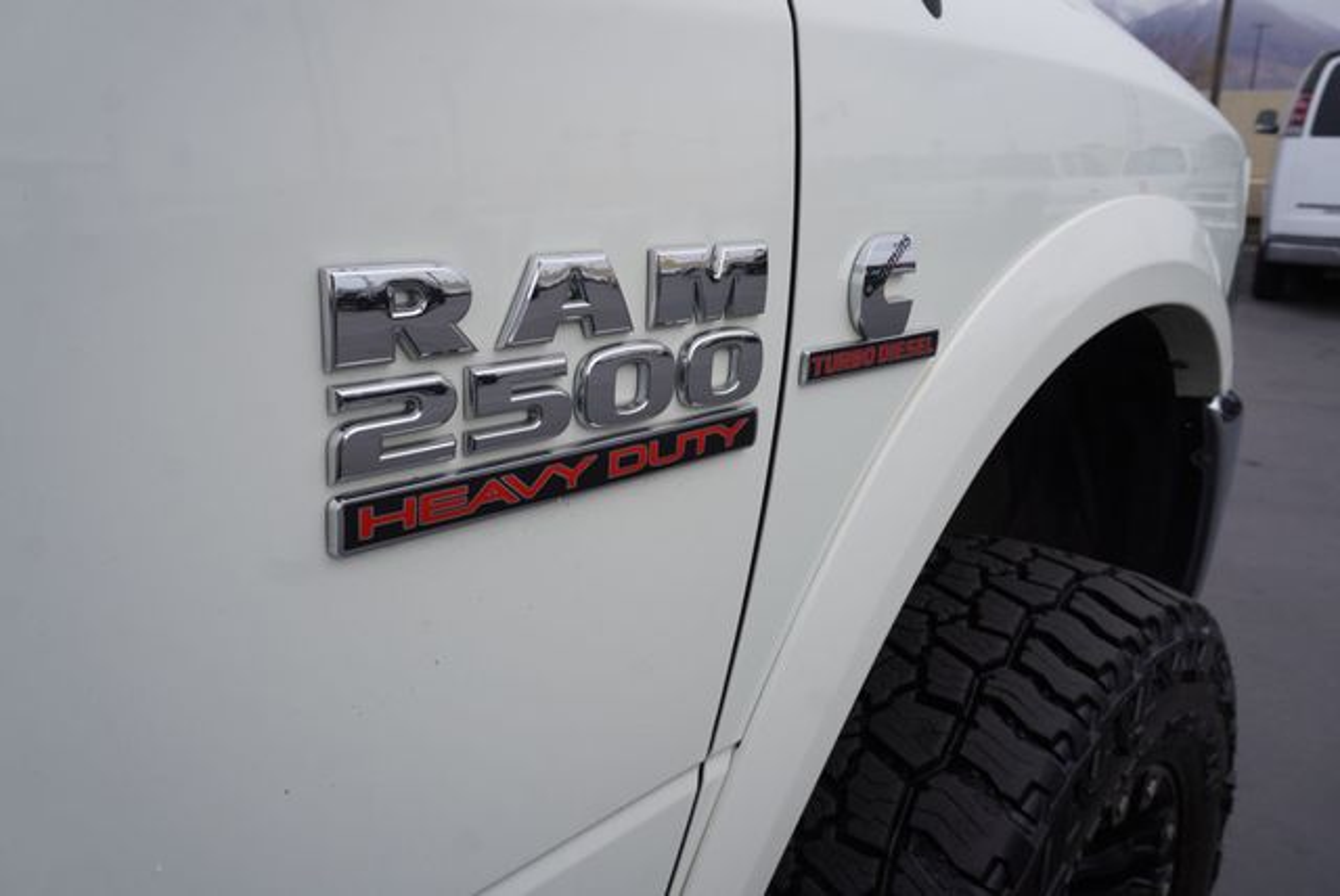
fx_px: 1118
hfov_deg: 61.9
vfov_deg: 43.7
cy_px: 448
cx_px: 670
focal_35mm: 30
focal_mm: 20
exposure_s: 1/125
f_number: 9
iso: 100
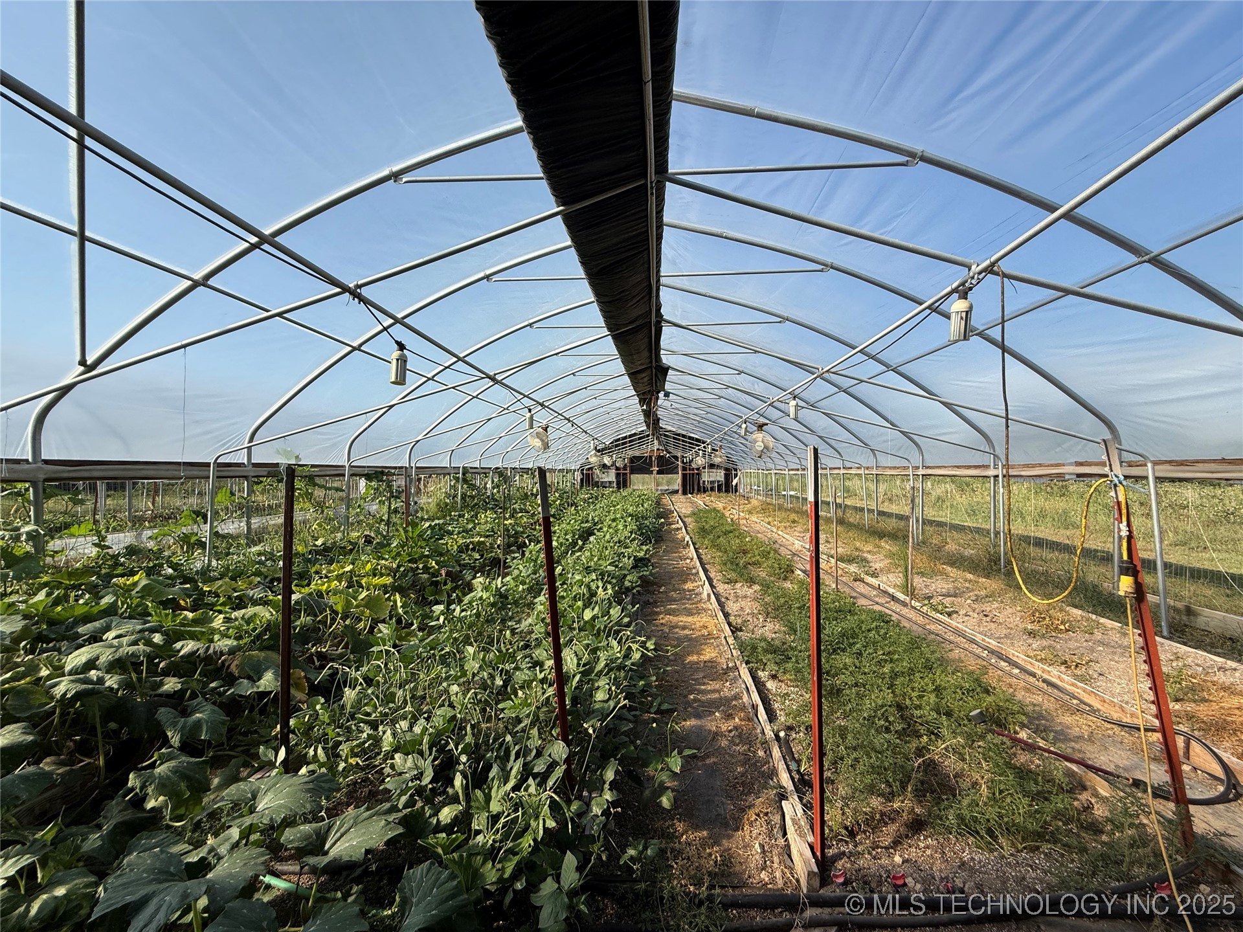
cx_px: 622
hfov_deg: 102.1
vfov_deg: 85.7
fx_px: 503
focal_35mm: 14
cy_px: 466
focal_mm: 2.22
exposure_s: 1/1464
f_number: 2.2
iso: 50
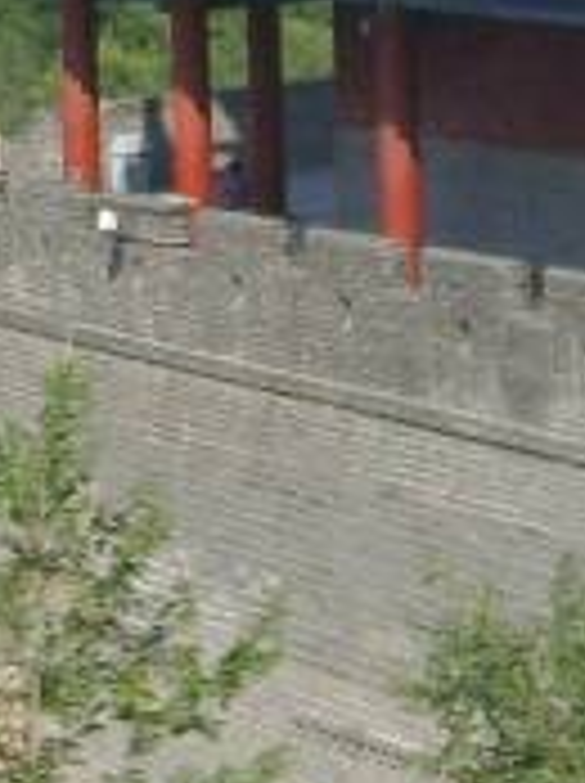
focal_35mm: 206
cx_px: 189
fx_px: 4653
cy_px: -310
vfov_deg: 9.4
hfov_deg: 7.2
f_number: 2.8
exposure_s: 1/750
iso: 50
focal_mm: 5.8
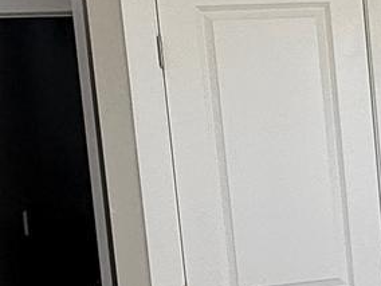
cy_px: 197
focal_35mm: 101
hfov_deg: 16.9
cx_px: 633
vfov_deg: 14.6
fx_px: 1112
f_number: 2.2
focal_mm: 2.22
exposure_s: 1/248
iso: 64
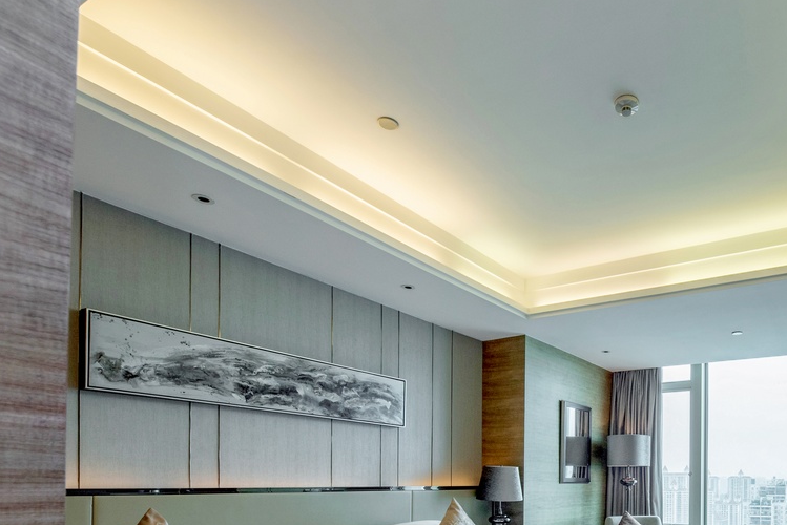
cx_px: 601
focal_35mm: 24
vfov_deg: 47.0
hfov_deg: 68.4
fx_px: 525
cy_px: 488
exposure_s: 1/40
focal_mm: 12
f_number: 8
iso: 160
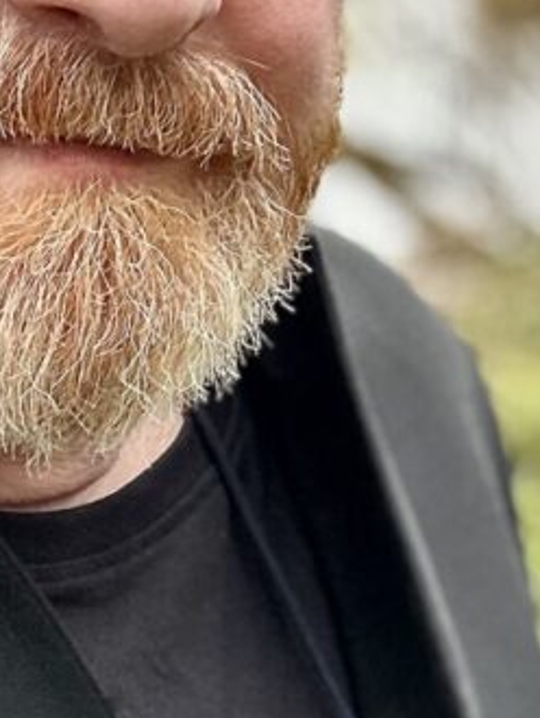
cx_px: 52
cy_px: 207
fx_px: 1932
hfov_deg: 15.7
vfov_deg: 20.9
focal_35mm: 93
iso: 80
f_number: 1.9
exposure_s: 1/97
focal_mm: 2.69
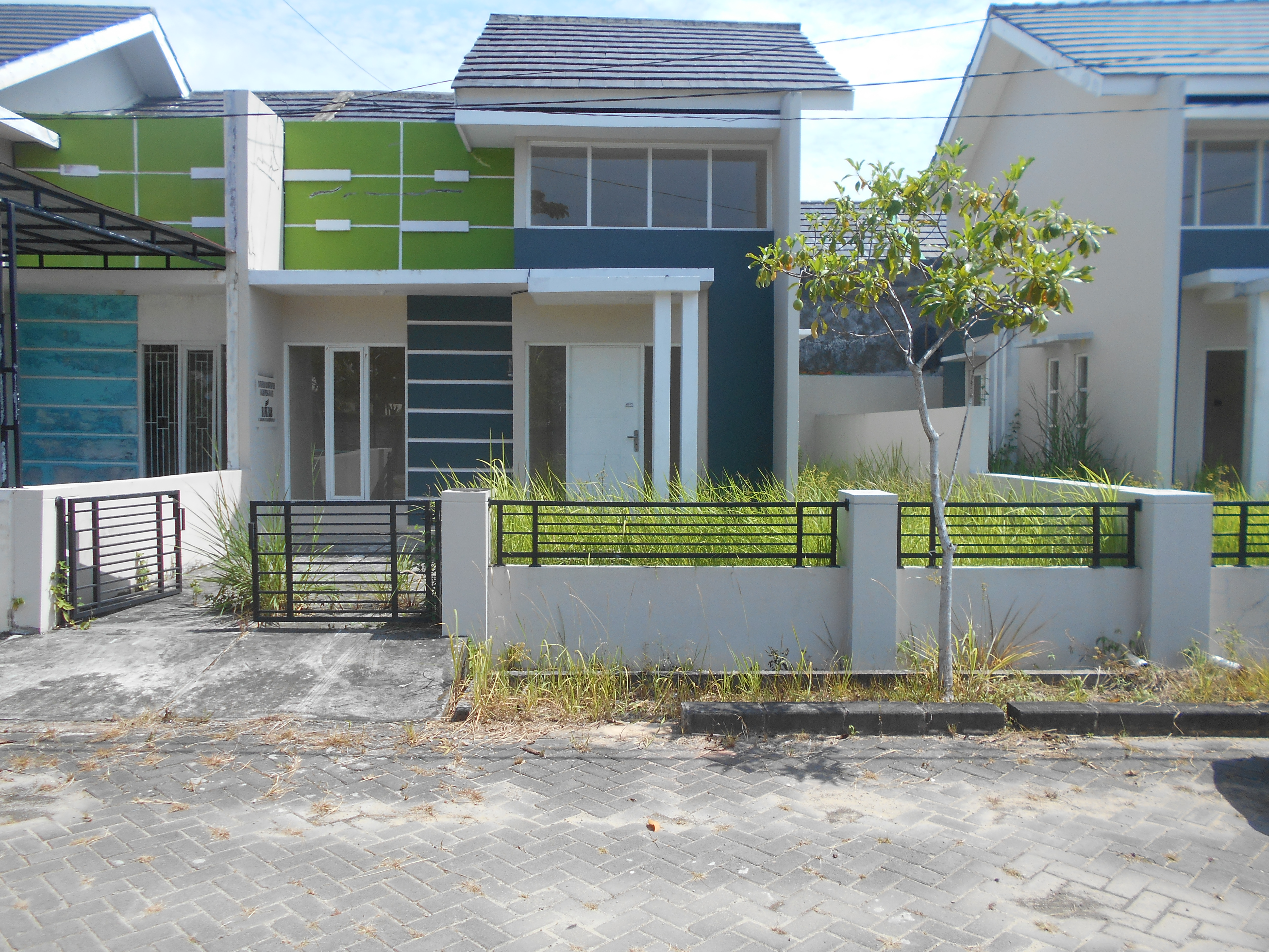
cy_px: 476
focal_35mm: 26
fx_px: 953
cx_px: 634
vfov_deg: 53.1
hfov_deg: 67.3
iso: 80
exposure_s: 1/2000
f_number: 3.2
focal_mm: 4.6
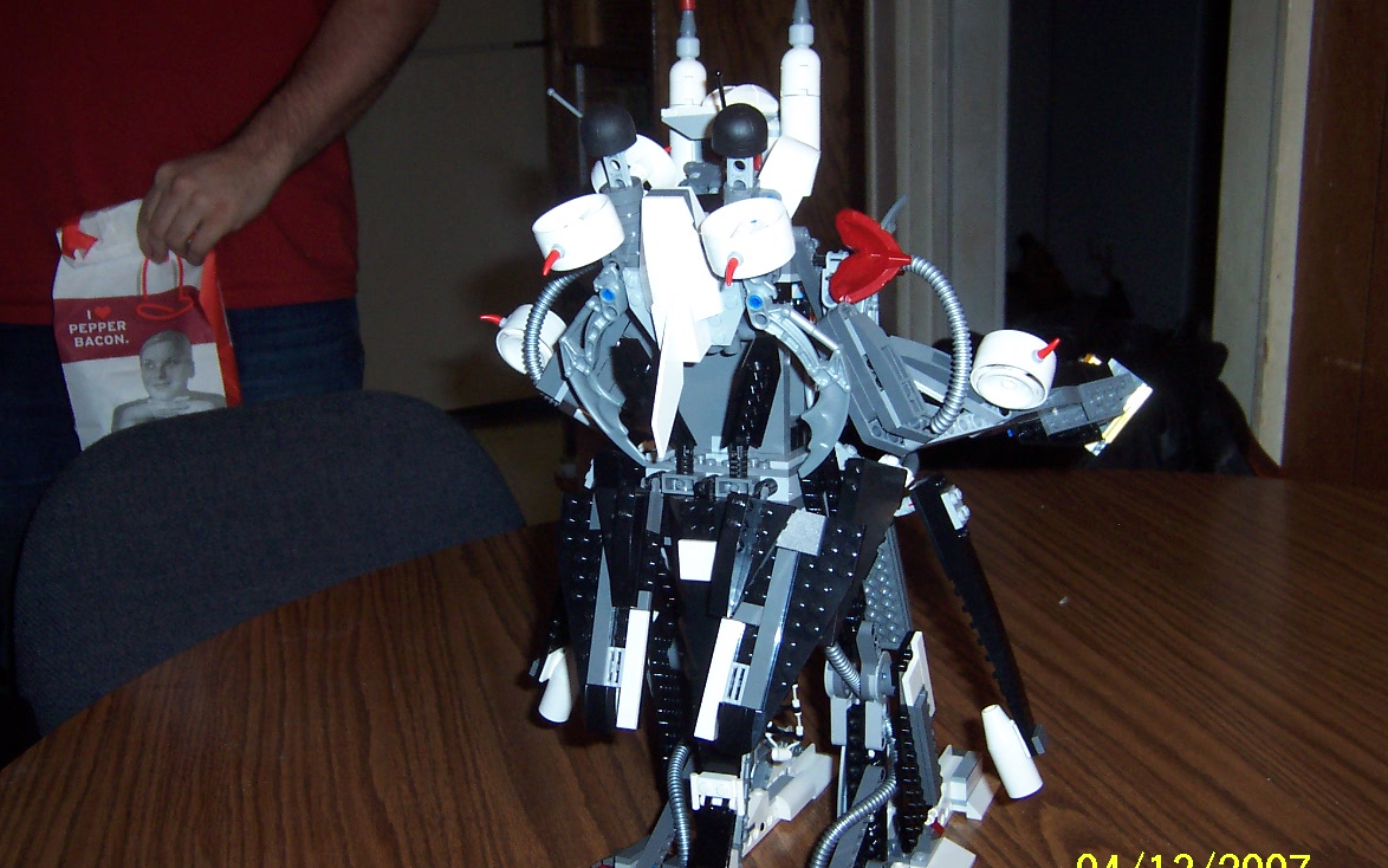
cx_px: 688
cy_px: 475
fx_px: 1475
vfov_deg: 32.8
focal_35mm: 39
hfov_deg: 50.4
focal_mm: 5.6
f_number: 2.8
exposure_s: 1/60
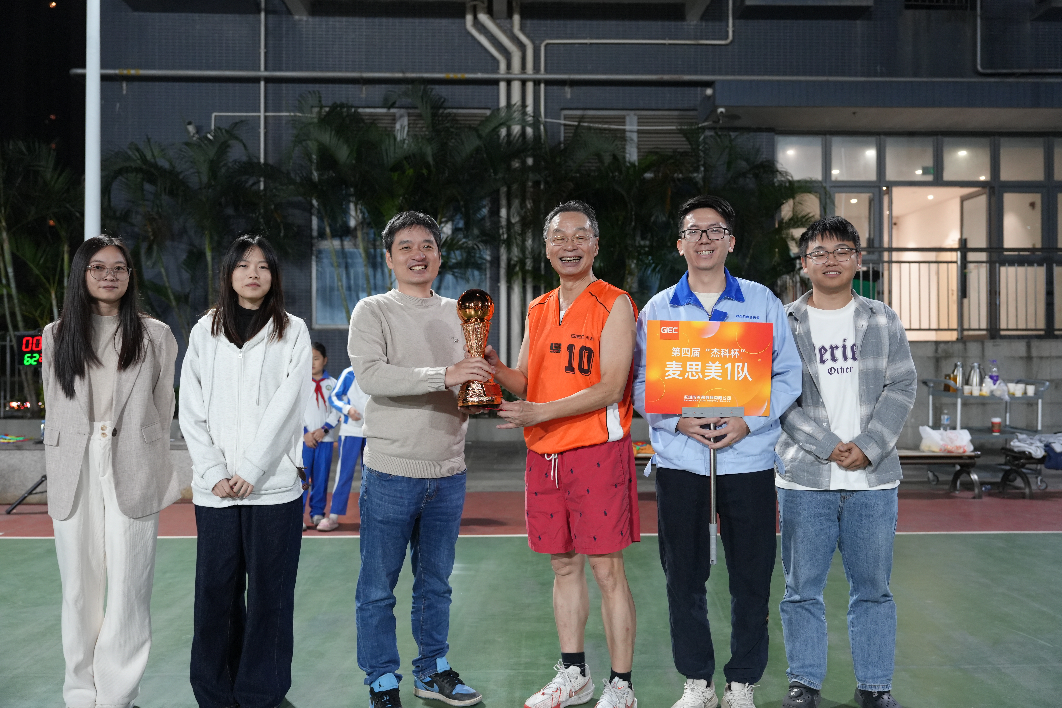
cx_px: 531
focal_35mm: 31
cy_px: 354
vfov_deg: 42.3
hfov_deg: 60.3
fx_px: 914
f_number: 3.2
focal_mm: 31
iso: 2000
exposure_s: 1/80
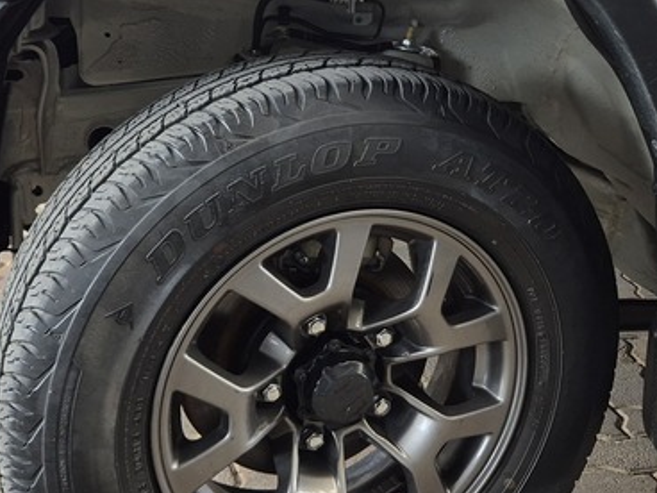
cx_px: 384
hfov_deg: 30.2
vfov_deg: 22.8
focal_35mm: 64
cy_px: 139
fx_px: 1215
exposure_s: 1/180
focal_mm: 5.4
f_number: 1.8
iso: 100
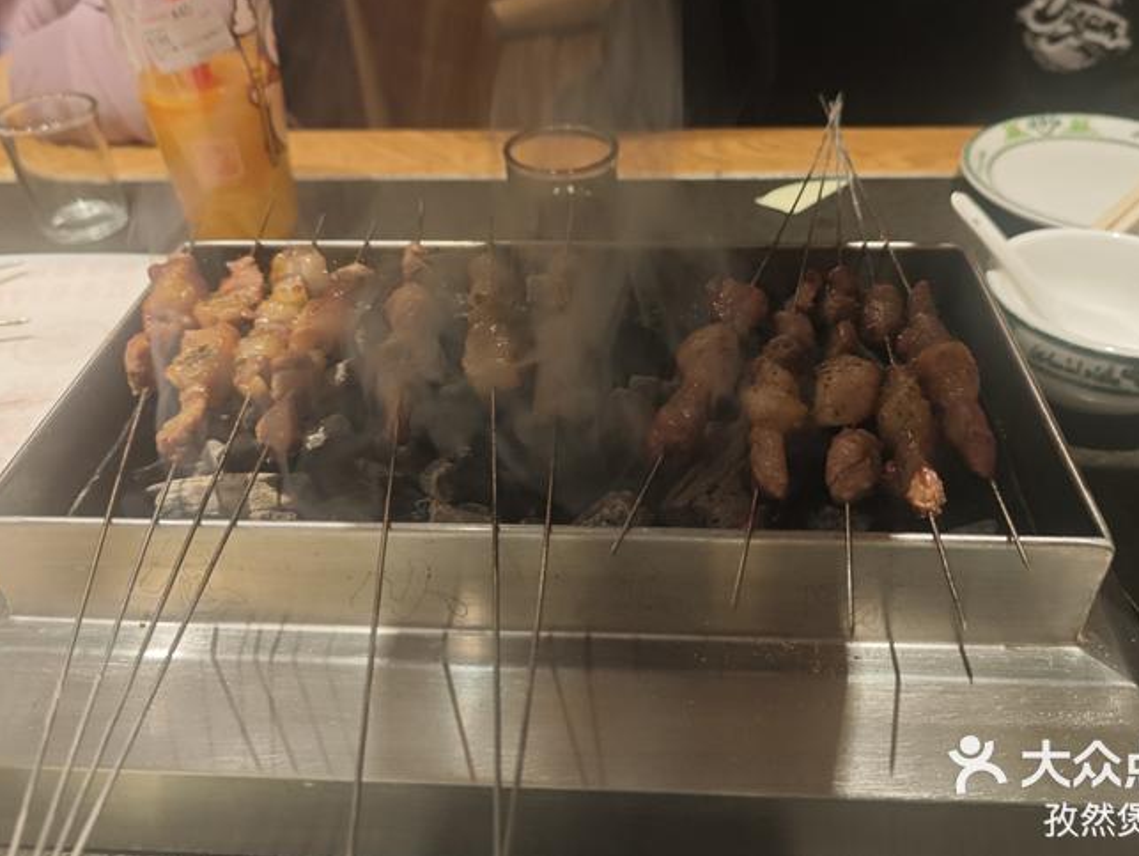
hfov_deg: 63.4
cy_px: 375
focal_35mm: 28
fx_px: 922
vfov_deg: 49.7
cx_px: 593
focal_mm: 5.84
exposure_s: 1/50
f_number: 1.6
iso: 125
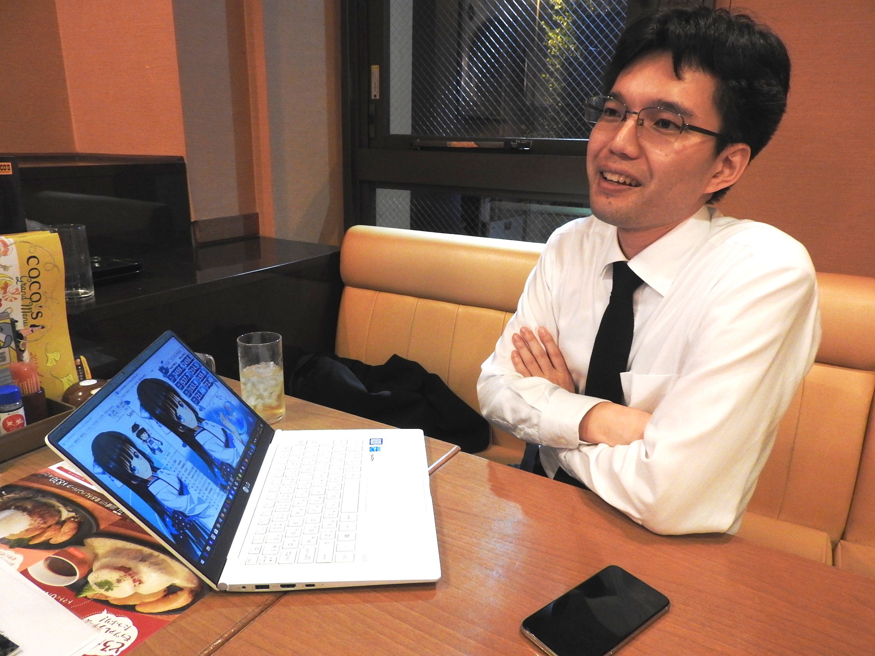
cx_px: 438
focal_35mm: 24
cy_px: 328
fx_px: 607
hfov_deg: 71.6
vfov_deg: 56.8
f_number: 3.3
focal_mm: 4.3
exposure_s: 1/30
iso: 400
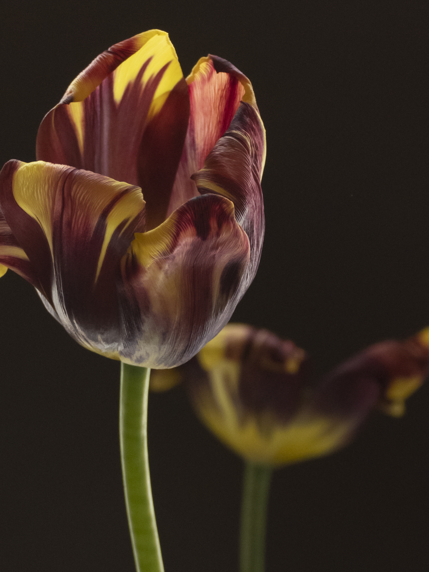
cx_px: 165
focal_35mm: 236
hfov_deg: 6.3
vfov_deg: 8.4
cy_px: 362
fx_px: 3900
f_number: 3.9
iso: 1250
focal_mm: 45.89
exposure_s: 1/80
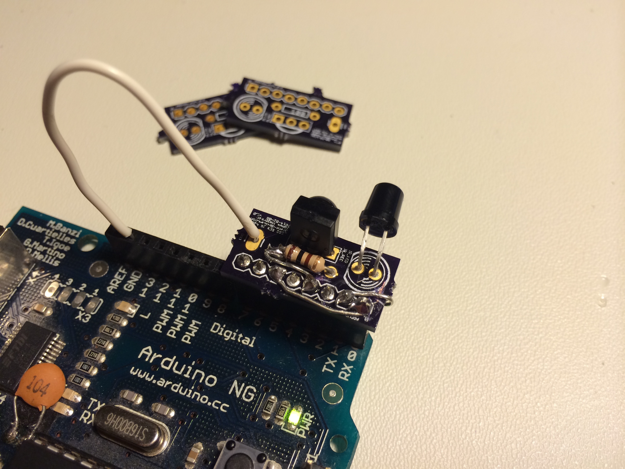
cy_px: 234
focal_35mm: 30
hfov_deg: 60.0
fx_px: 542
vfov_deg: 46.8
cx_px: 312
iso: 40
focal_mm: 4.12
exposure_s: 1/40
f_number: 2.2
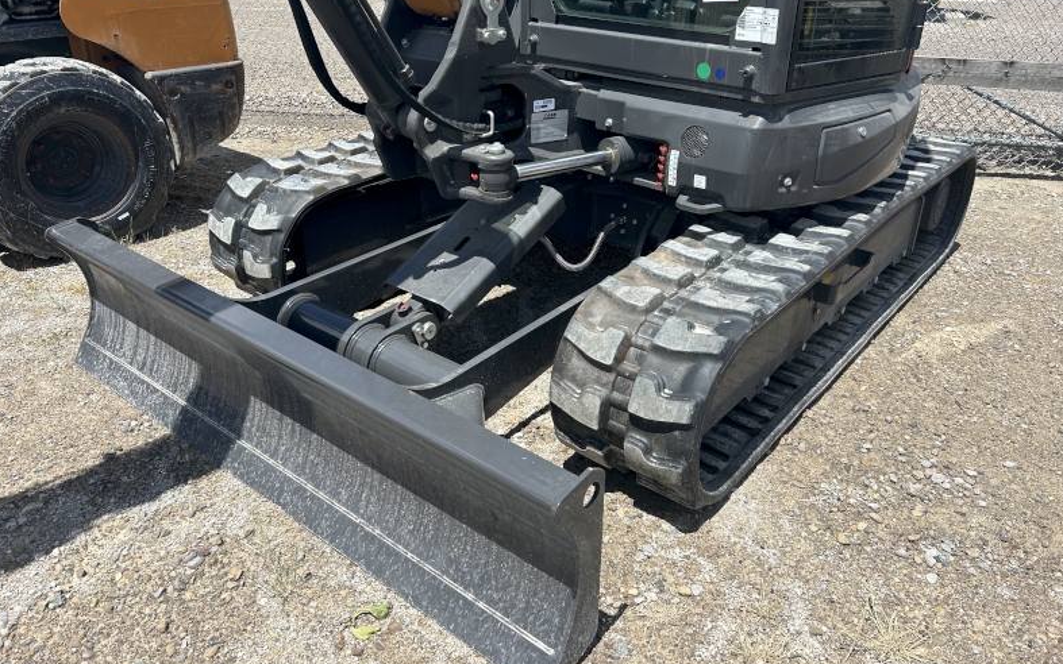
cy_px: 282
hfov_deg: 66.5
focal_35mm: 28
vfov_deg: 44.4
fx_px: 811
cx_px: 532
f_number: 1.5
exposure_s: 1/2994
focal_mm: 5.7
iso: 50
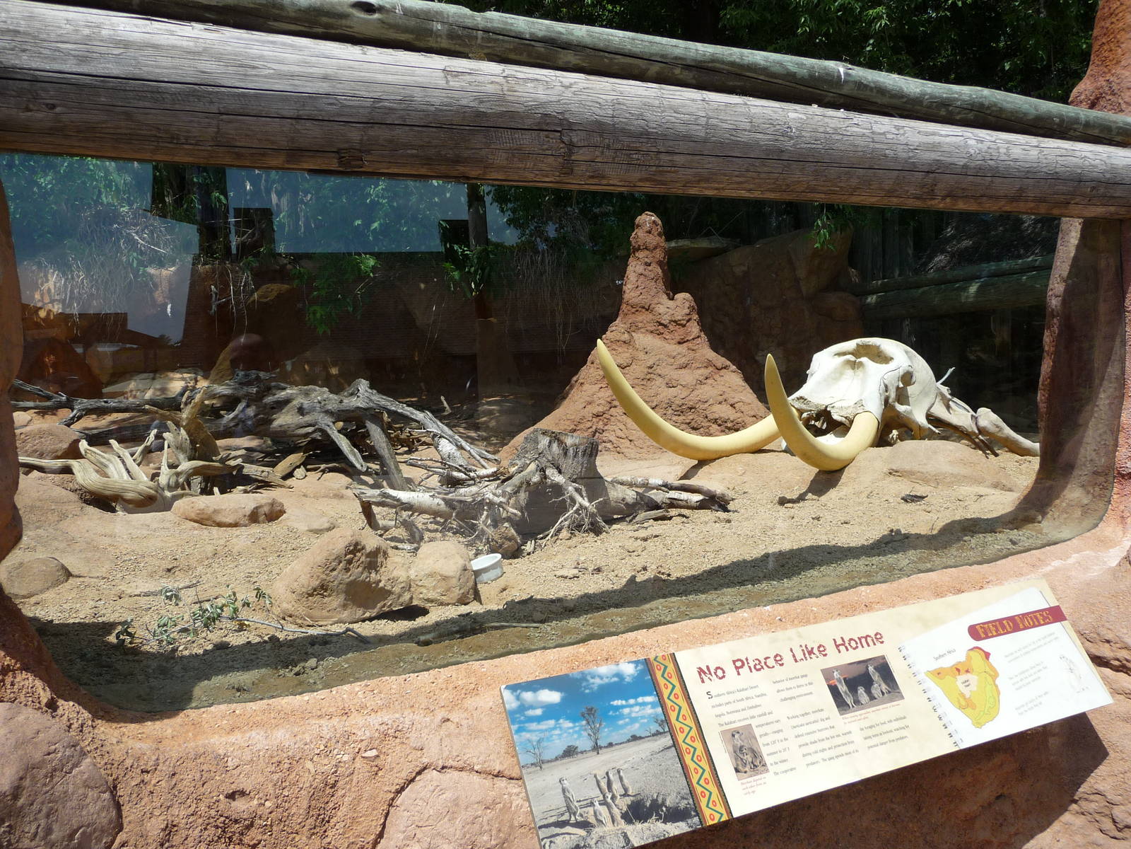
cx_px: 566
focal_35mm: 28
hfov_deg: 63.4
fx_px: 915
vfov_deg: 49.7
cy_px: 424
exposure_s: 1/800
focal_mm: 4.7
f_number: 3.3
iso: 100
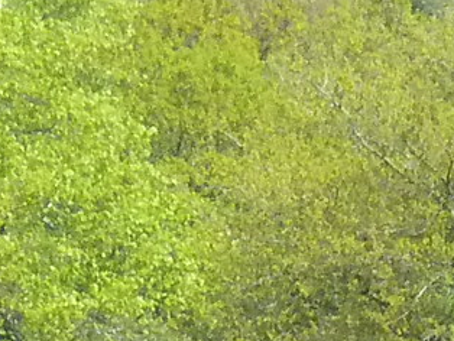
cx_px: 351
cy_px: 675
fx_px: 25174
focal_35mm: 1918
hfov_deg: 1.0
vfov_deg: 0.8
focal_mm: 44.7
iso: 400
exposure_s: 1/320
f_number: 8
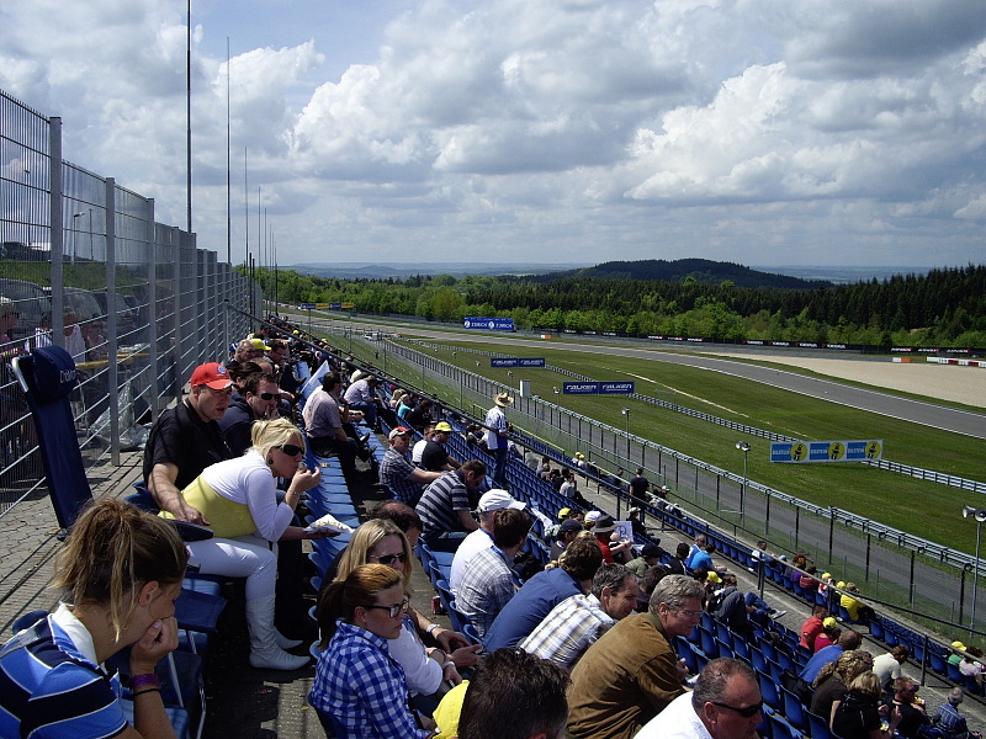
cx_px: 493
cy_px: 370
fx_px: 1082
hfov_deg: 49.0
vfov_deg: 37.7
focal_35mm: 38
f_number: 5.6
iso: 100
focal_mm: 7.9
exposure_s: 1/800
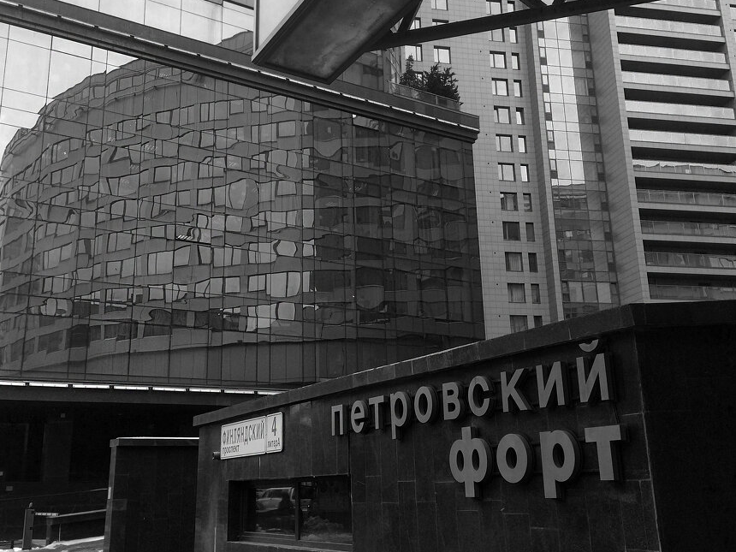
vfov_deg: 39.7
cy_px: 271
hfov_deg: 51.3
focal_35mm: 36
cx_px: 354
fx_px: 765
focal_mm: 4.15
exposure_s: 1/275
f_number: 2.2
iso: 32
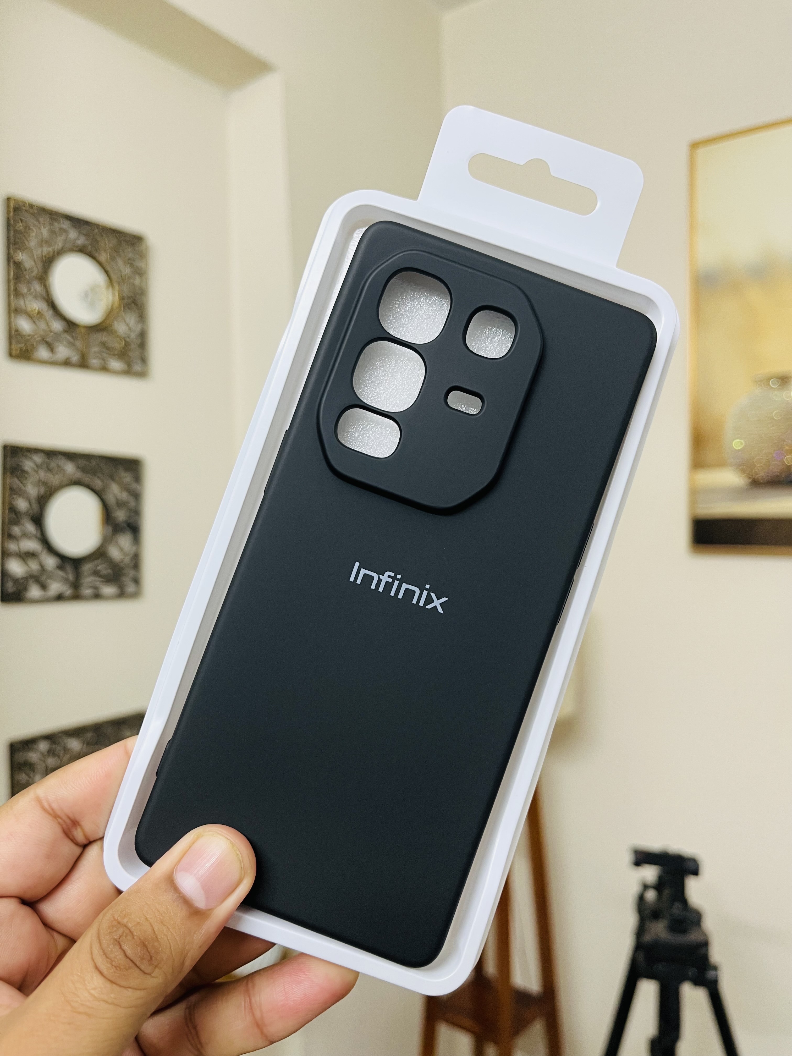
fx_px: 793
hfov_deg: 53.1
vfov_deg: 67.3
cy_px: 528
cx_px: 396
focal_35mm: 26
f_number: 1.6
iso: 80
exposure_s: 1/50
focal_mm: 5.1
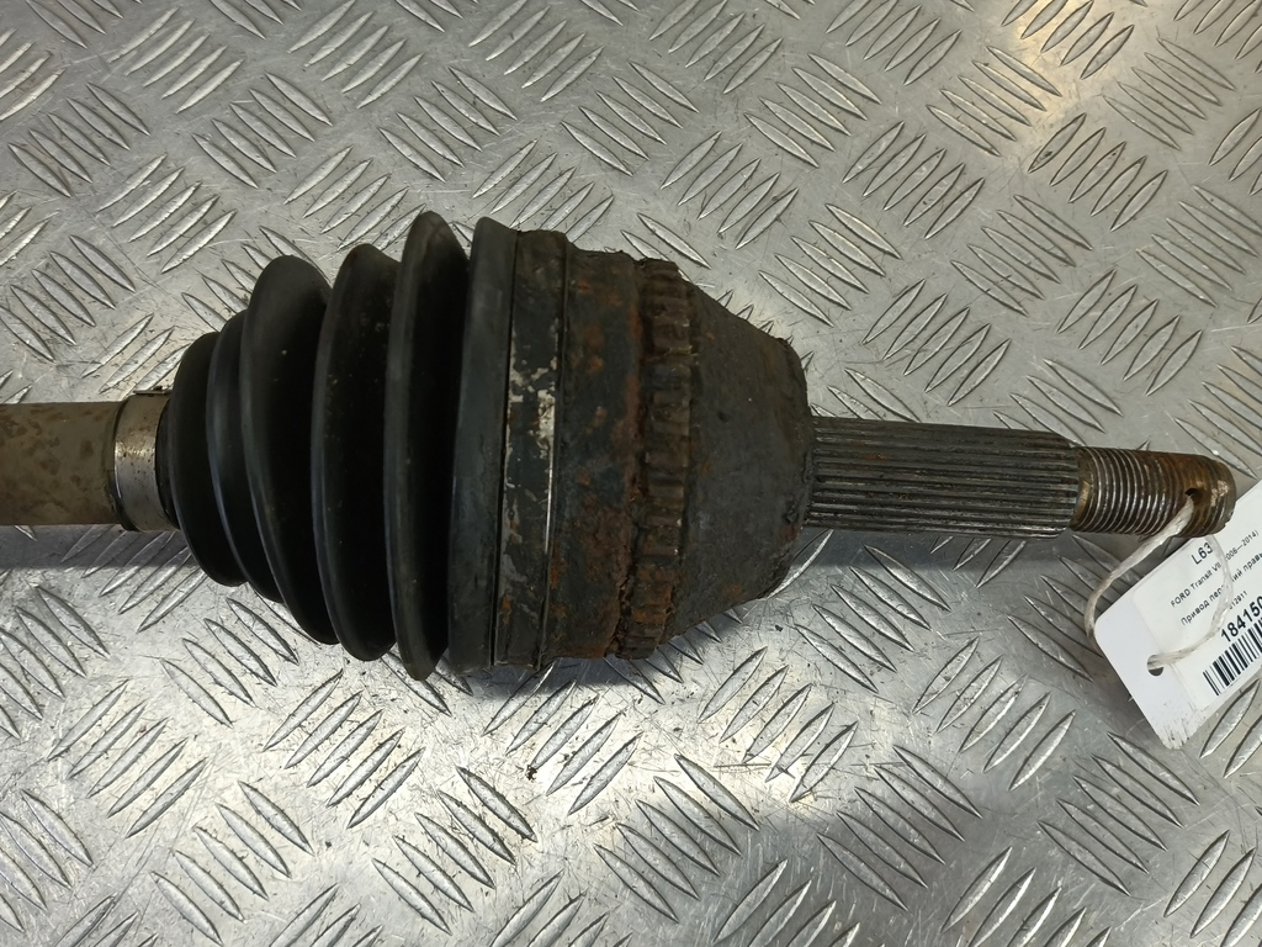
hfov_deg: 73.9
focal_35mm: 23
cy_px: 474
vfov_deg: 58.9
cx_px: 631
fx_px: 839
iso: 89
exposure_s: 1/50
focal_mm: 4.11
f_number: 1.6
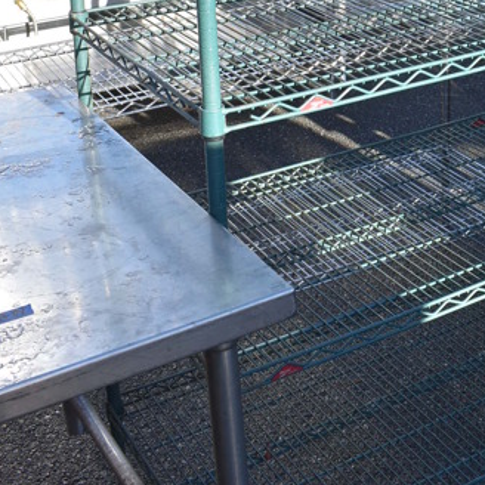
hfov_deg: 26.2
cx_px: 411
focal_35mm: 64
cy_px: -38
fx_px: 1014
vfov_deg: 25.1
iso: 200
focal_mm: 18
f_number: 6.3
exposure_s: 1/250
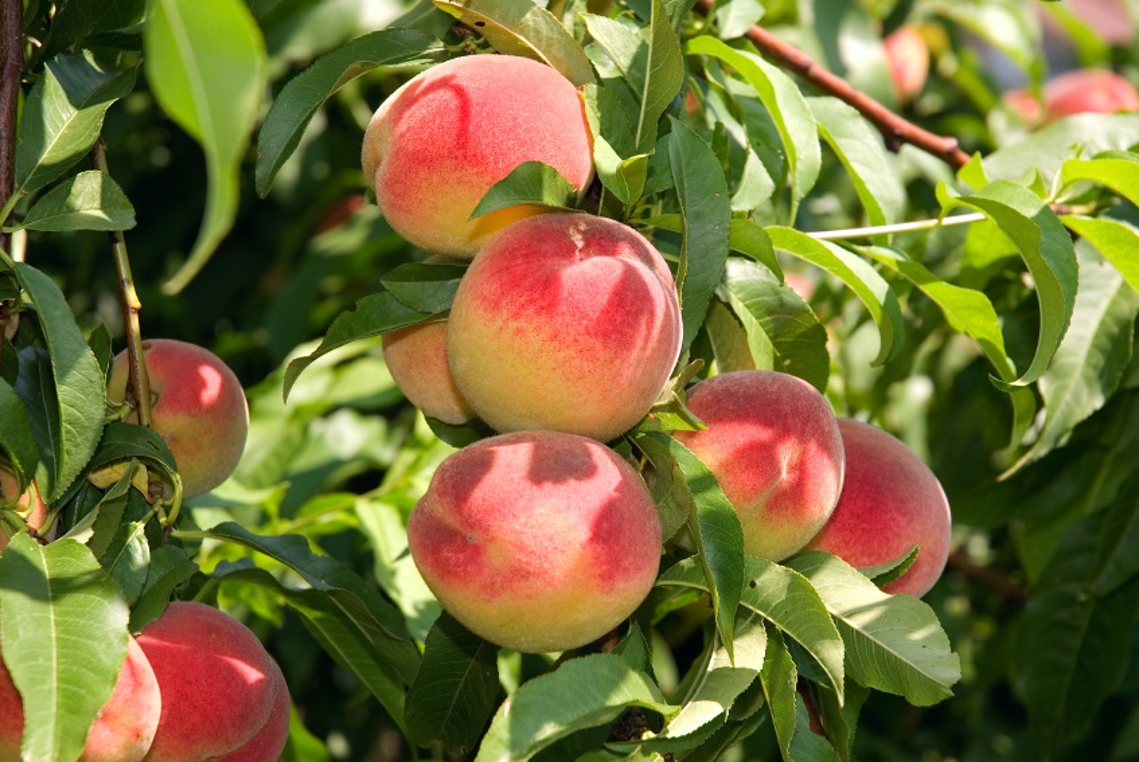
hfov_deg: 19.4
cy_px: 381
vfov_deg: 13.1
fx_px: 3326
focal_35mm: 105
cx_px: 570
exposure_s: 1/100
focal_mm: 70
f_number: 8
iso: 100
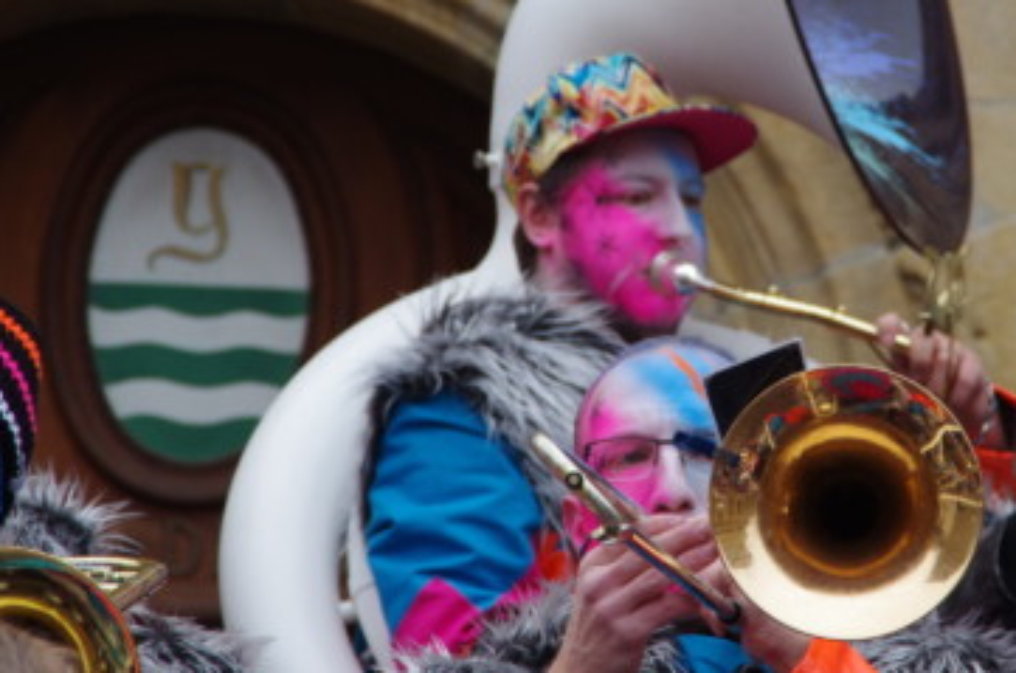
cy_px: 252
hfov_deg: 5.0
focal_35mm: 416
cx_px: 698
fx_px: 11715
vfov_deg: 3.3
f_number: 10
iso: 800
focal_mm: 200
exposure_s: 1/250
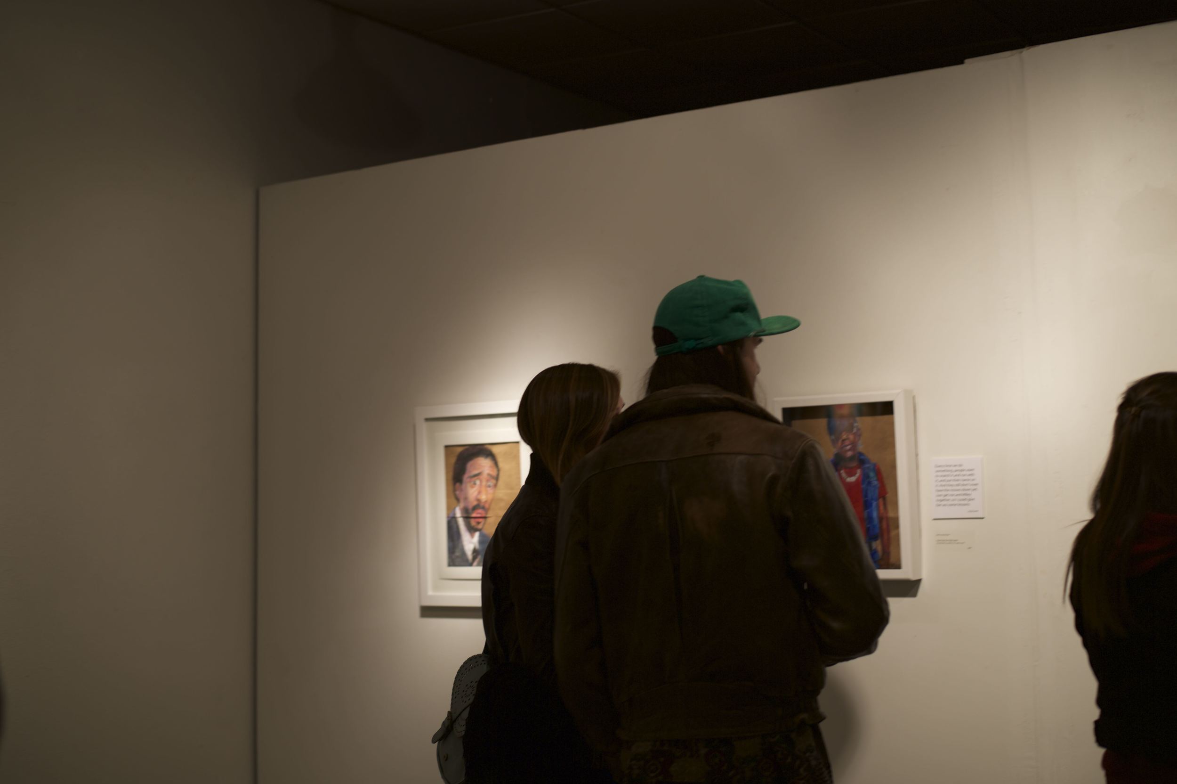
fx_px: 1634
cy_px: 392
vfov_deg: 27.0
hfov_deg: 39.6
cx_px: 588
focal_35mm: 50
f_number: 3.2
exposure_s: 1/40
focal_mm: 50
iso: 100
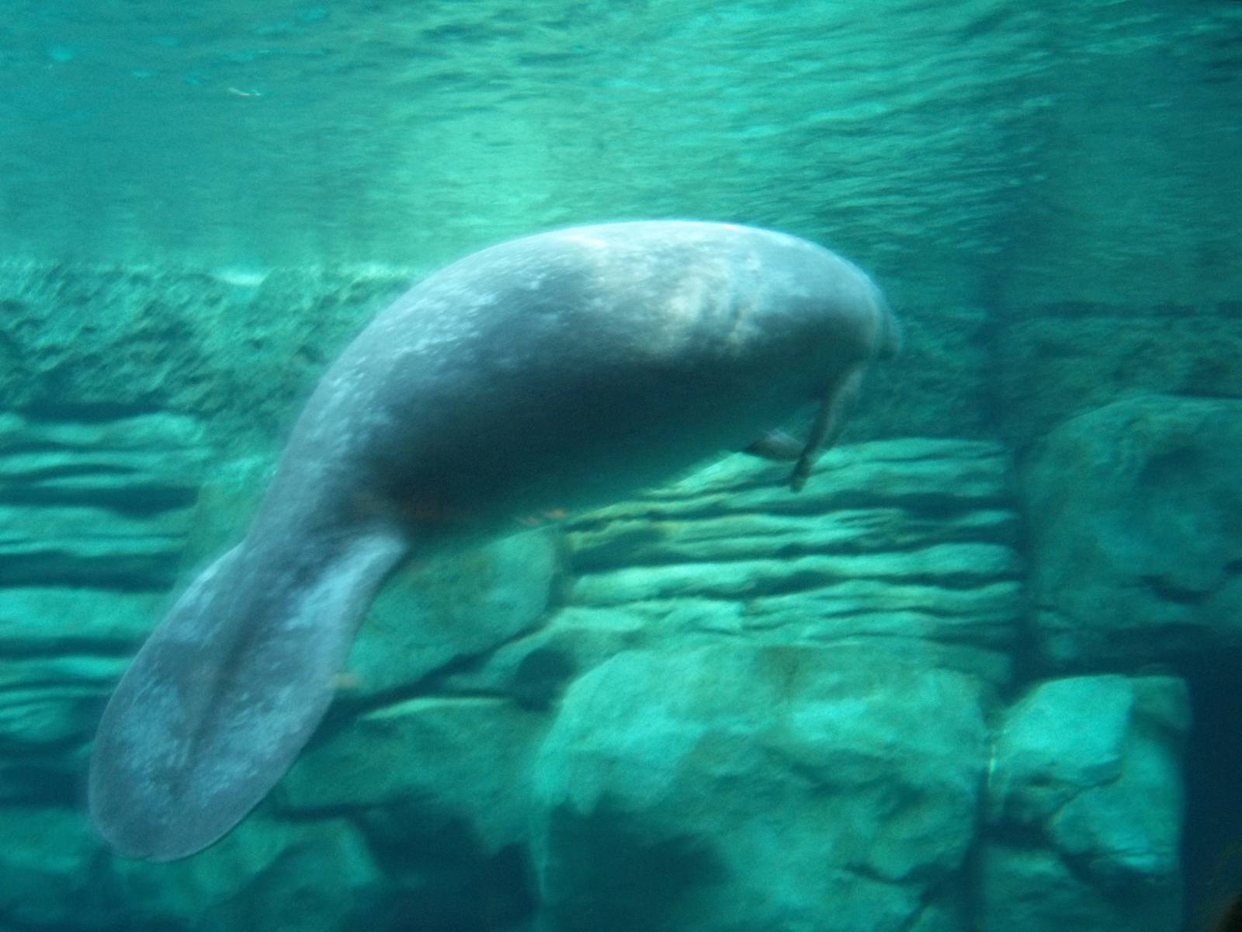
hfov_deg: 38.9
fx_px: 1758
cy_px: 466
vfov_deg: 29.7
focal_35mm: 49
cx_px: 621
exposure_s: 1/8
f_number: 3.6
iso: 197
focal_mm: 8.8
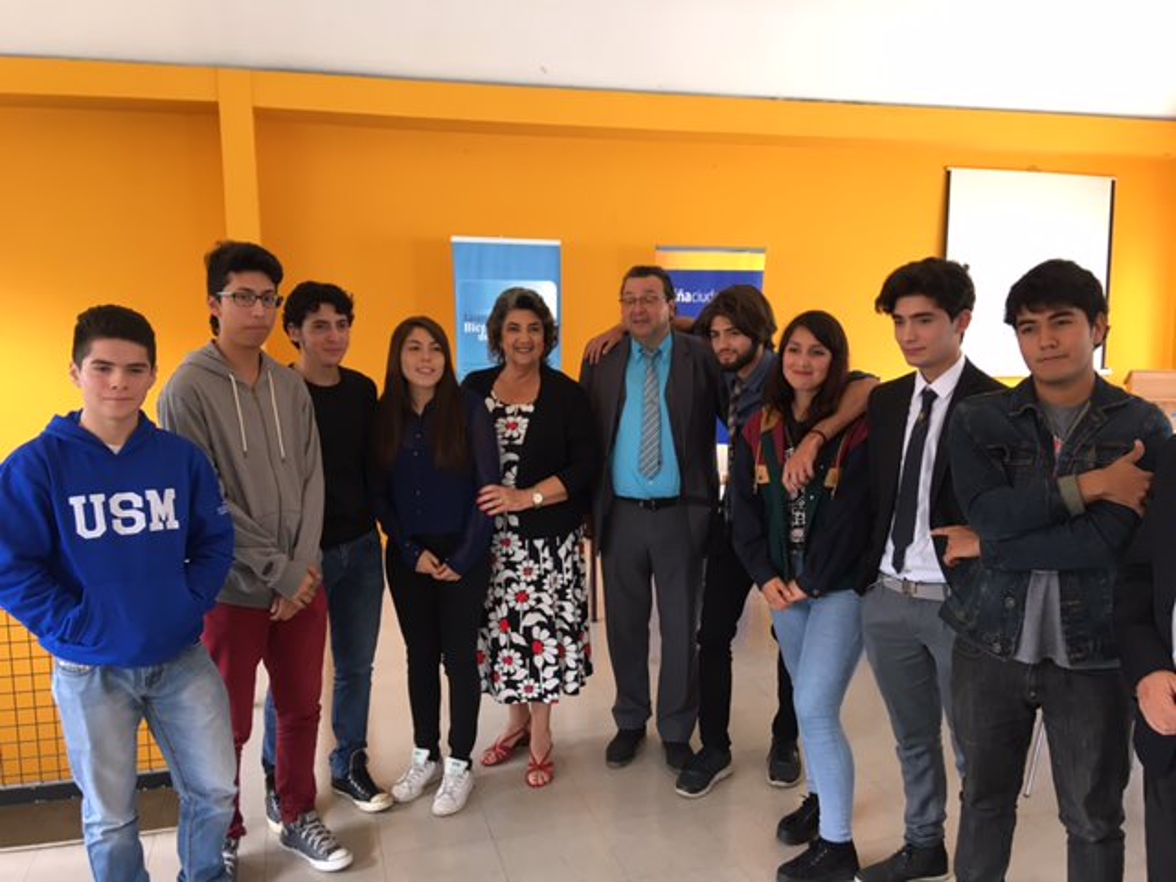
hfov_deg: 61.7
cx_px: 588
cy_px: 441
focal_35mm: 29
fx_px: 985
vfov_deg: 48.2
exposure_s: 1/33
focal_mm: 4.15
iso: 64
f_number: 2.2
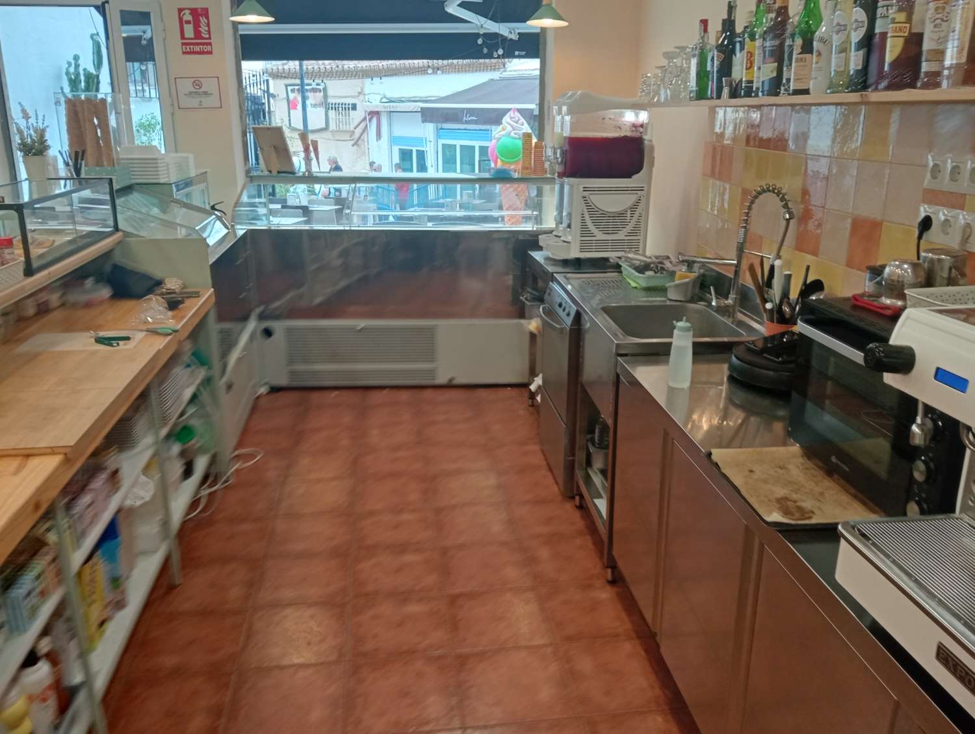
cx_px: 488
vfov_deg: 49.8
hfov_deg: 63.4
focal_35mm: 28
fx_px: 790
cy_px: 367
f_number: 1.8
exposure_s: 1/33.3
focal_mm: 3.98
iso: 186
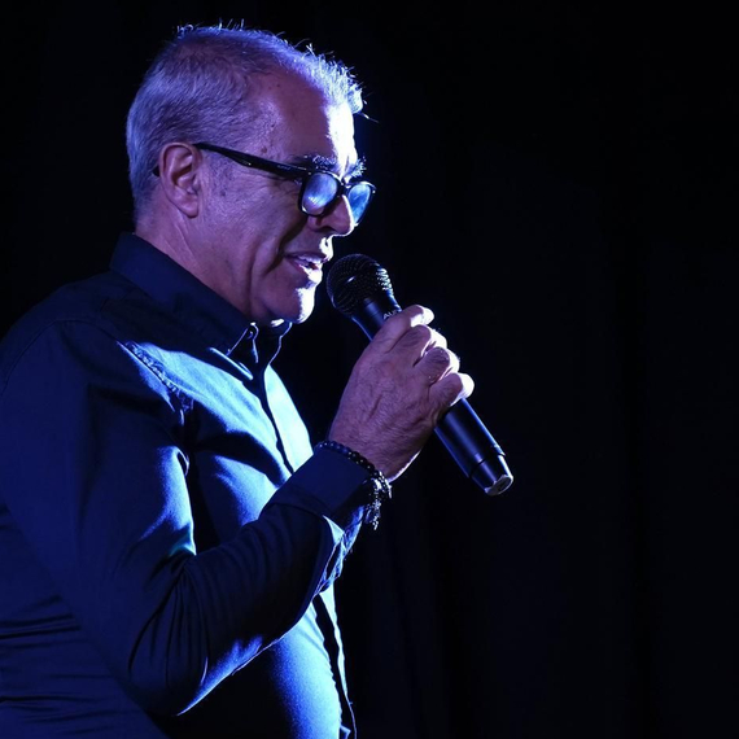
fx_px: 4323
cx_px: 296
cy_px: 493
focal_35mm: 179
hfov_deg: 9.8
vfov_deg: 9.8
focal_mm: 75
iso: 1600
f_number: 2.8
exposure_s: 1/160
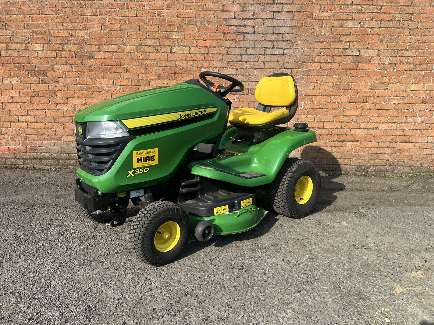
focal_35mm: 26
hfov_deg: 67.3
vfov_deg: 53.1
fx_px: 326
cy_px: 162
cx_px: 217
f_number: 1.5
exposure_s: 1/2632
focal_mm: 5.7
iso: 50
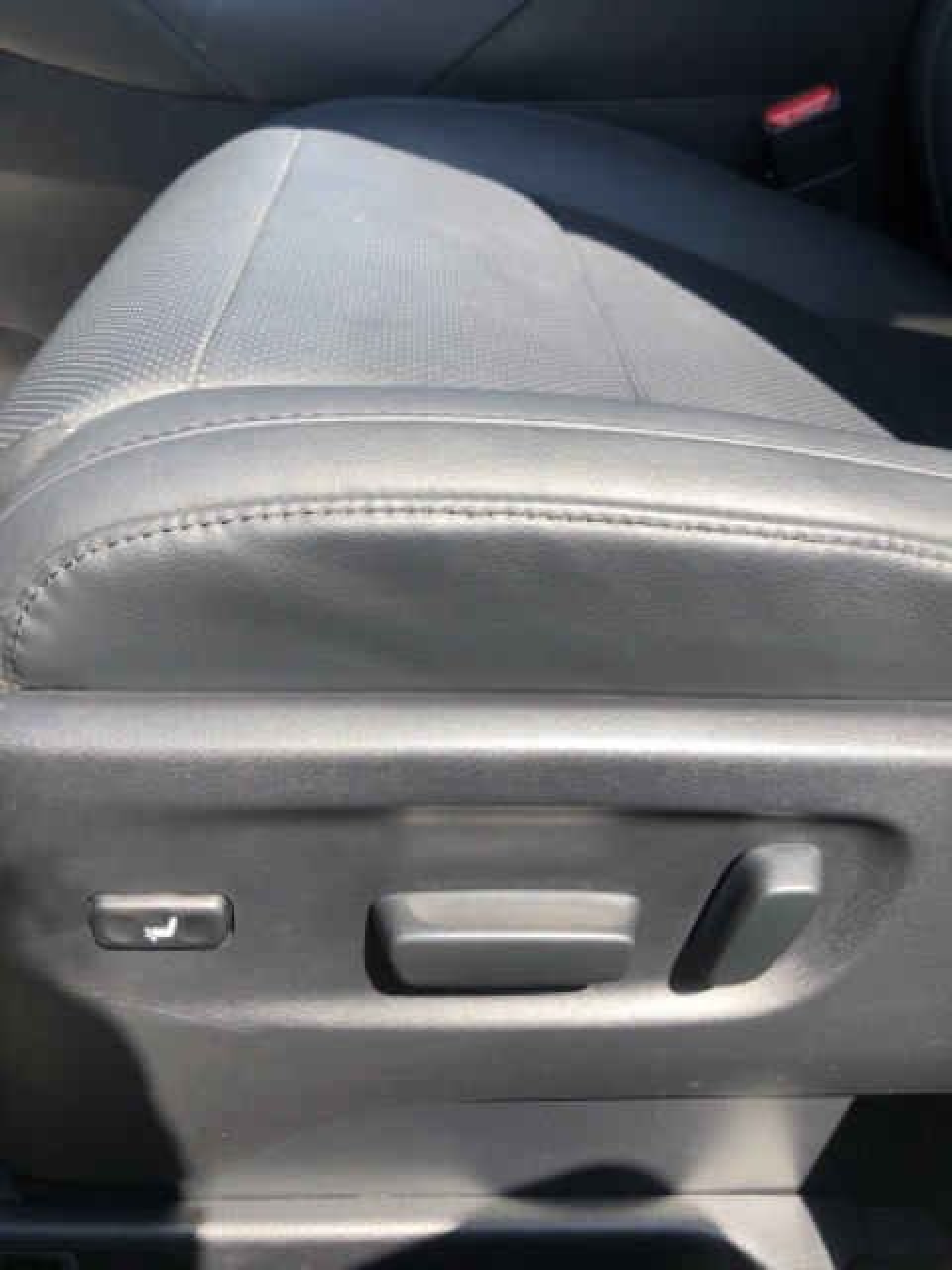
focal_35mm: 28
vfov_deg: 63.4
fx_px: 1027
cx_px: 476
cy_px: 635
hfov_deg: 49.7
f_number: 1.8
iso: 20
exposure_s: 1/340
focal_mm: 3.99
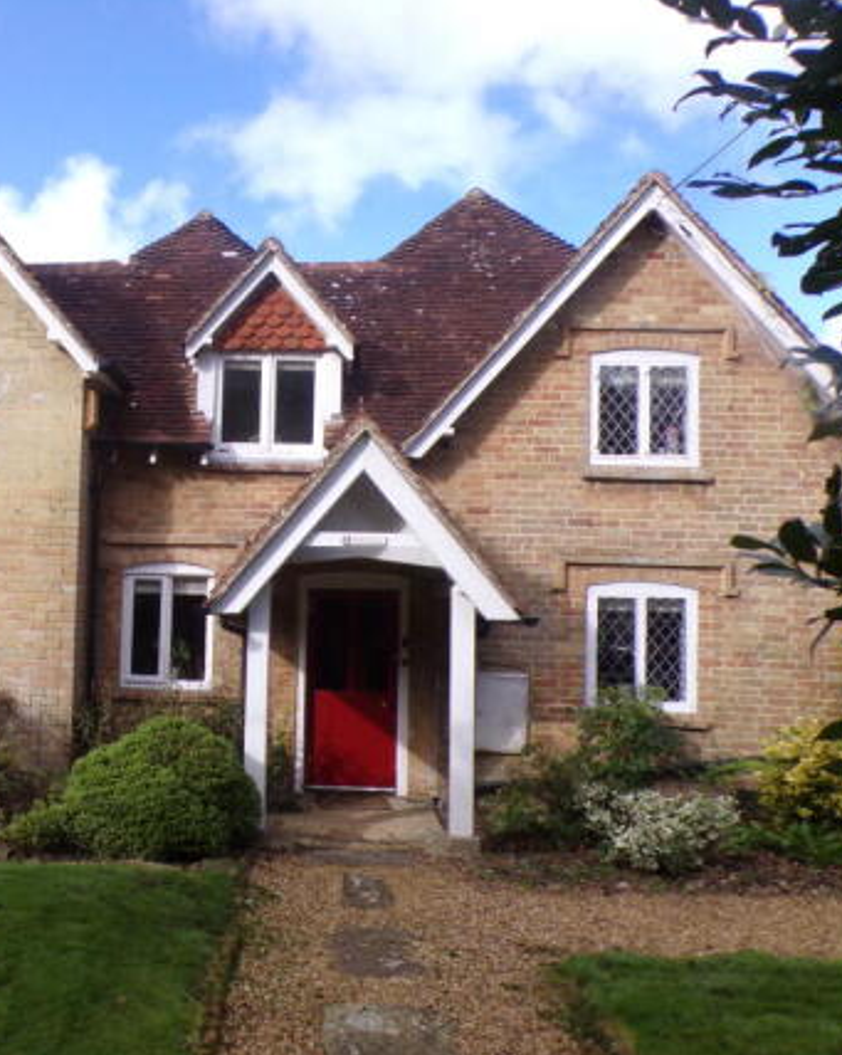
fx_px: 998
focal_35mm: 32
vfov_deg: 55.7
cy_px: 535
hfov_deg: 44.8
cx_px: 253
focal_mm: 4.3
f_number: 5.8
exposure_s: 1/150
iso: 80
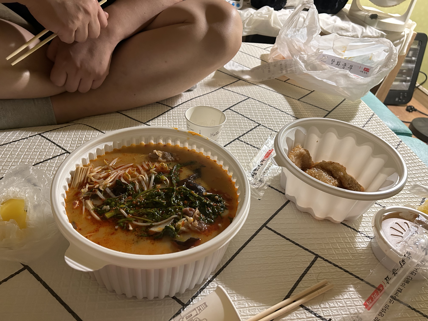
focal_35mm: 26
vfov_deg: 53.1
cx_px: 214
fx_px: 321
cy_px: 160
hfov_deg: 67.3
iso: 500
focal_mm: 5.7
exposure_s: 1/40
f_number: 1.5
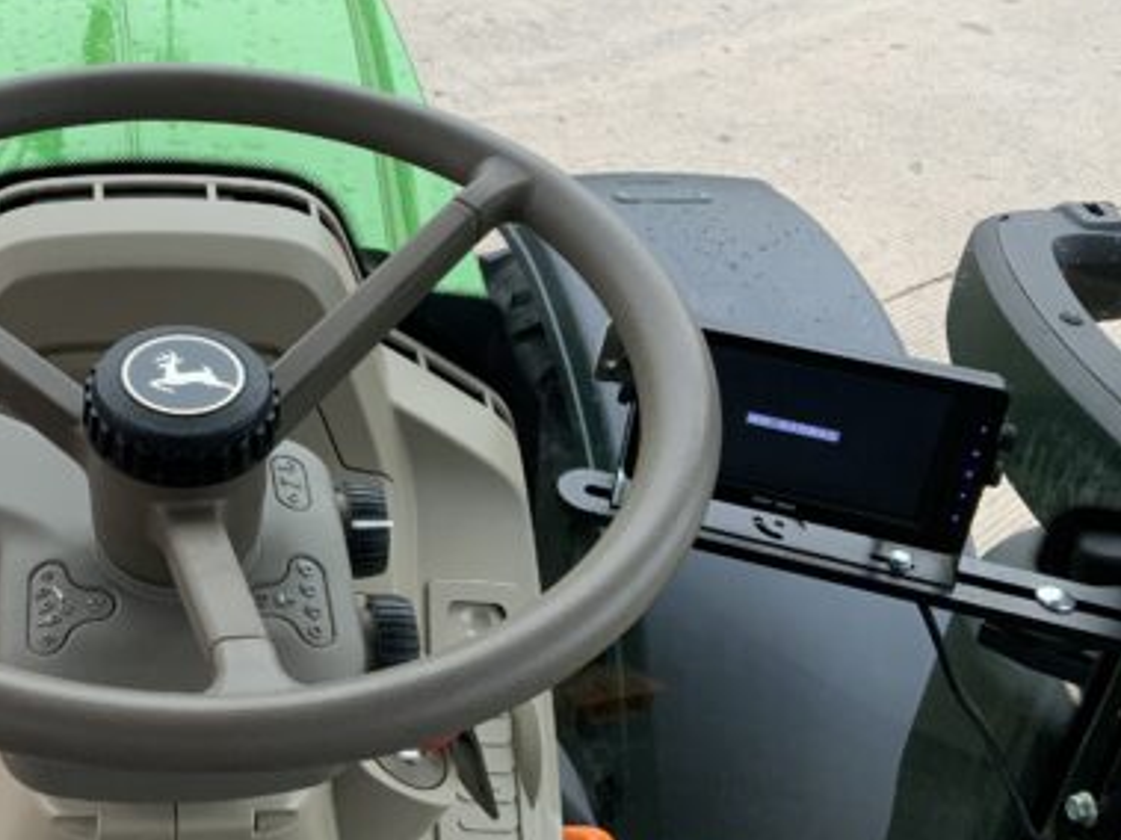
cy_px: 251
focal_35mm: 49
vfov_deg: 29.4
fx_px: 1586
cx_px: 180
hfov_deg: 37.2
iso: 40
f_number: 1.8
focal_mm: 3
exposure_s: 1/122
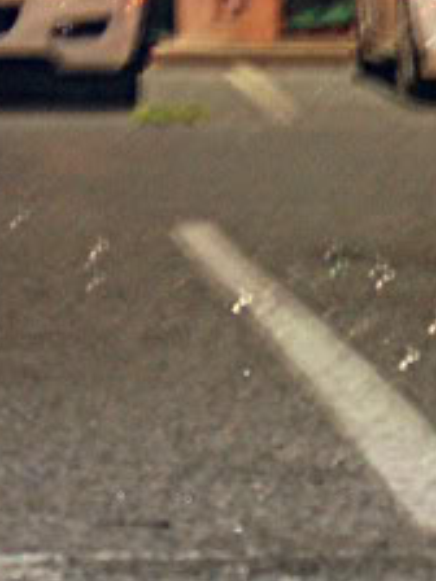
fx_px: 3762
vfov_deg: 8.8
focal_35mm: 224
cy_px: 226
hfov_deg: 6.6
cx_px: 271
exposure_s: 1
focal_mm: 34
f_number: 3.5
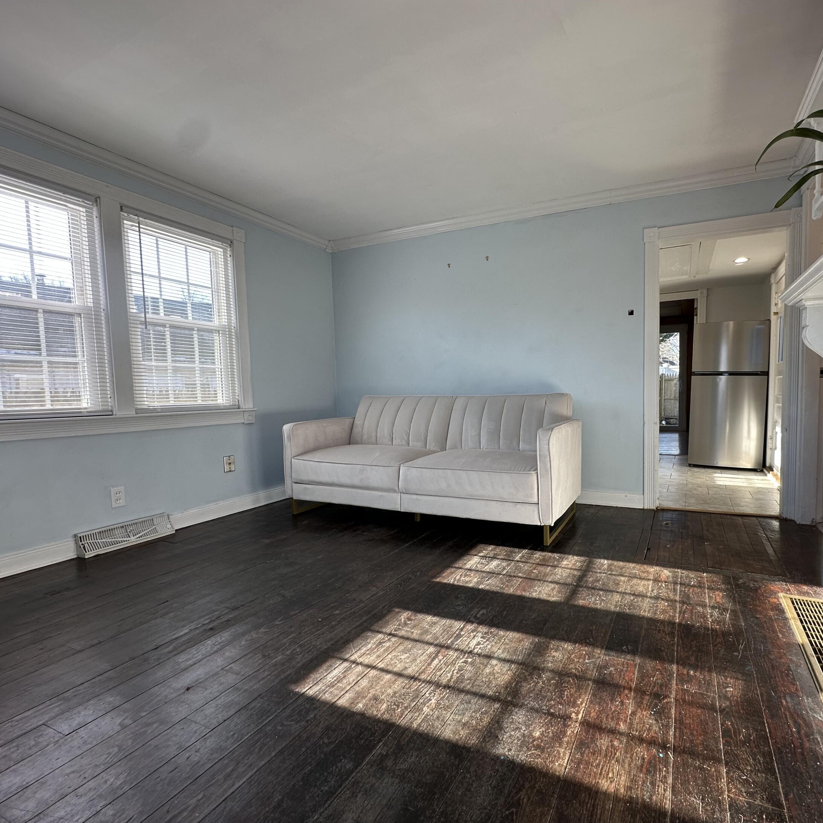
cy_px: 420
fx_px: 457
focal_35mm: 17
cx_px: 499
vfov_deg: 84.0
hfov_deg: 82.8
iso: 50
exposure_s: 1/120
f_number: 2.2
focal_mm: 2.22
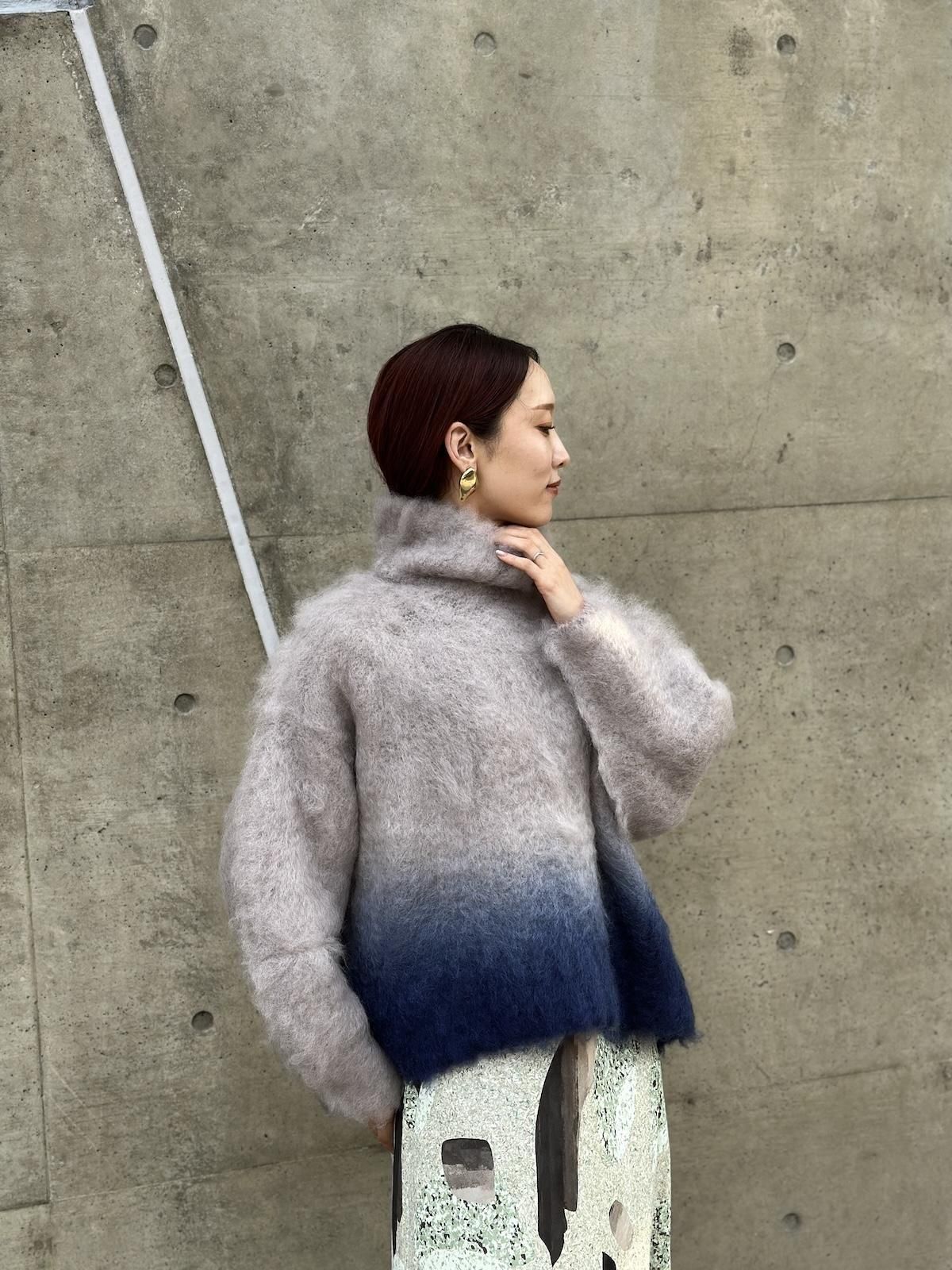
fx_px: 1760
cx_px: 476
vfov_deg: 39.7
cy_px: 635
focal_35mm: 48
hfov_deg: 30.3
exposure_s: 1/601
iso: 80
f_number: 1.78
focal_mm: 6.86
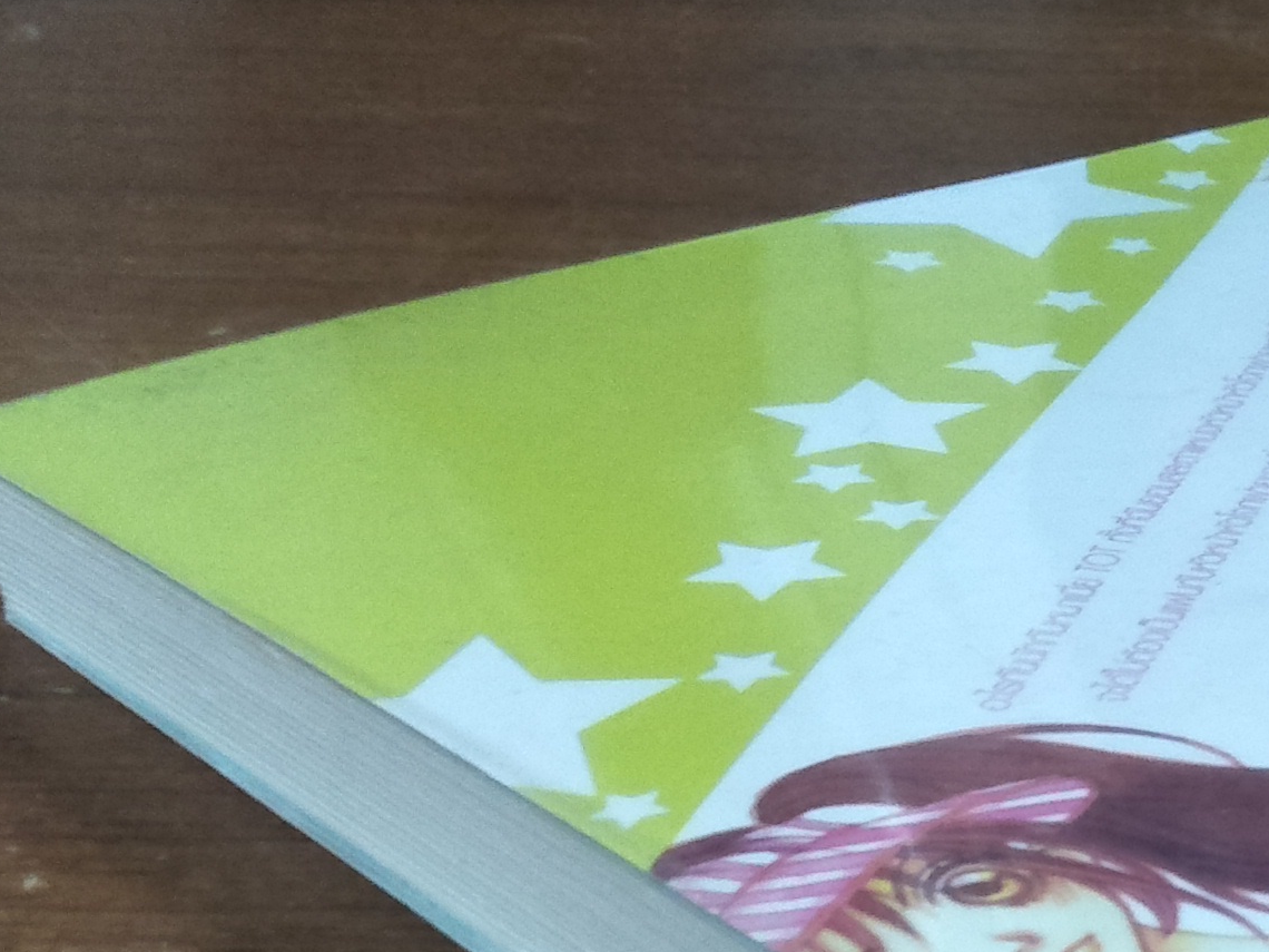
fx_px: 2676
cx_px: 1783
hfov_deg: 22.8
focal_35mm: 73
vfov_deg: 18.4
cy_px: 1322
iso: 222
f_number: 2.2
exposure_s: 1/33
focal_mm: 3.46
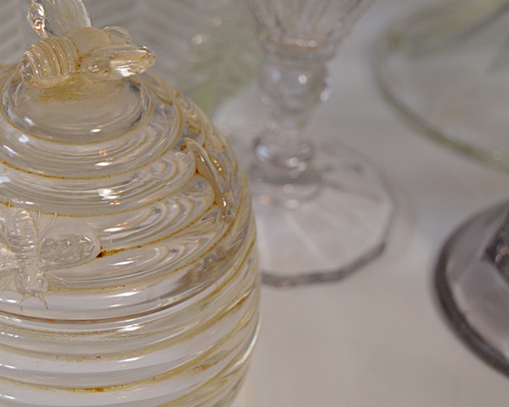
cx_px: 138
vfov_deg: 15.7
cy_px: 151
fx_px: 1476
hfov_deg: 19.5
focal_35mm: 98
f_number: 5
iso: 400
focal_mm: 42
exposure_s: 1/100
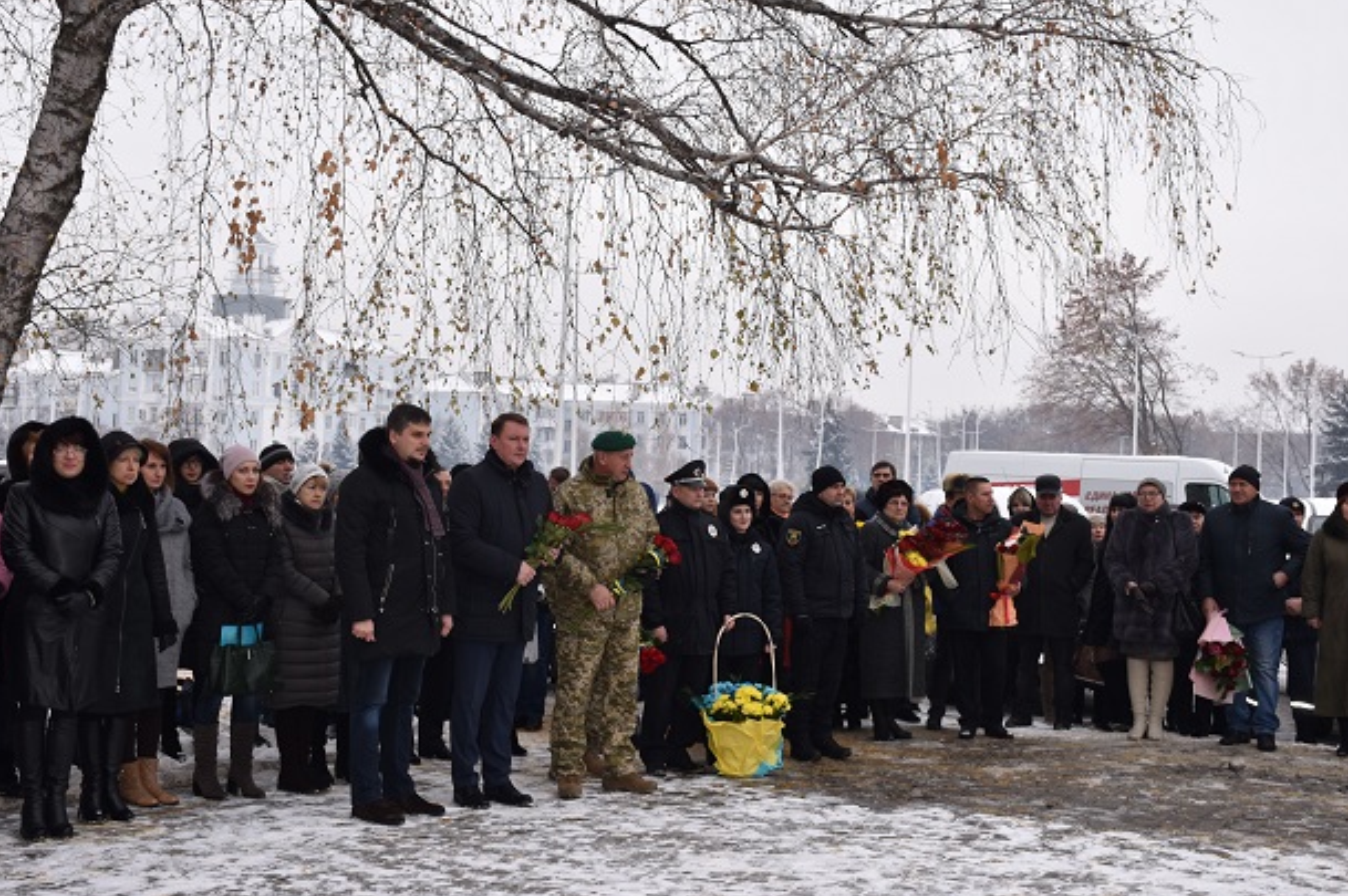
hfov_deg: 42.3
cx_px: 624
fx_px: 1743
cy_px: 418
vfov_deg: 28.8
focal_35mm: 47
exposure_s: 1/125
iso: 100
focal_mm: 27
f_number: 5.6
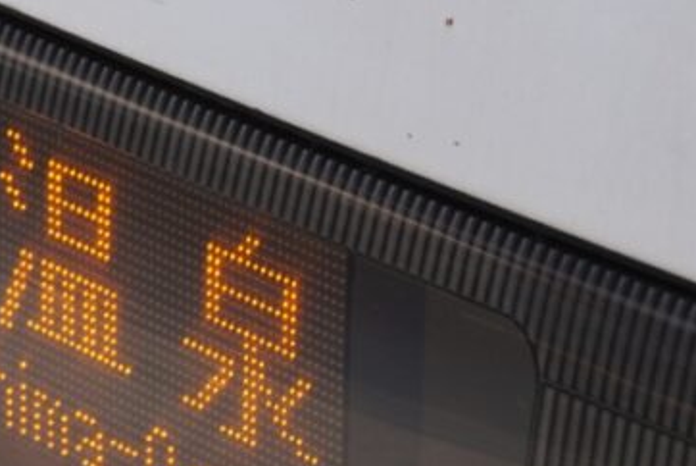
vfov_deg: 3.6
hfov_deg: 5.4
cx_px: -190
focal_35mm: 382
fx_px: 7391
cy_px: 283
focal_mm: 90
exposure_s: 1/100
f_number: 7.1
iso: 100
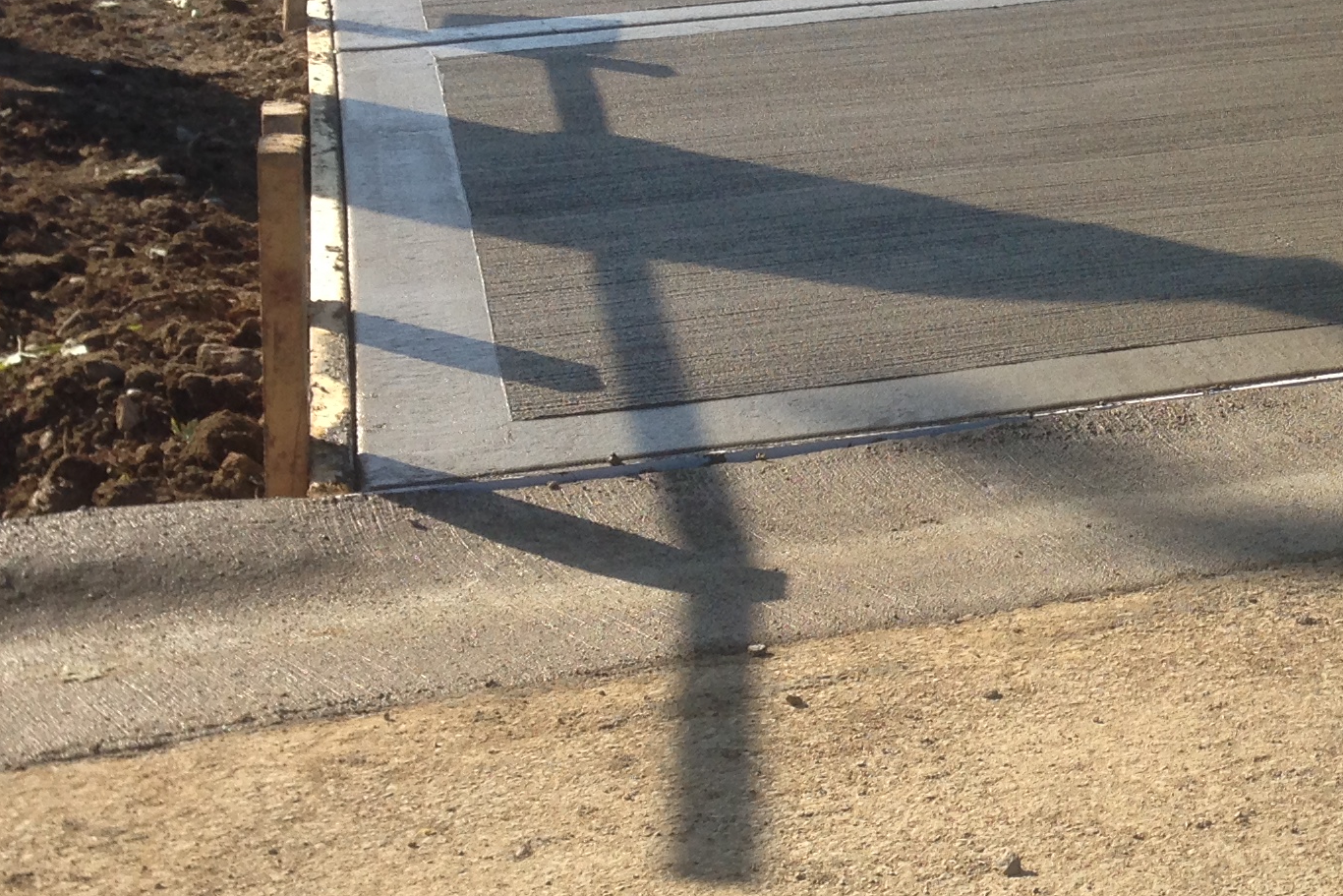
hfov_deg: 23.9
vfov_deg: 16.5
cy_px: 172
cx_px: 1269
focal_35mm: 82
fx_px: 3059
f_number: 2.4
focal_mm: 4.12
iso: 50
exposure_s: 1/695
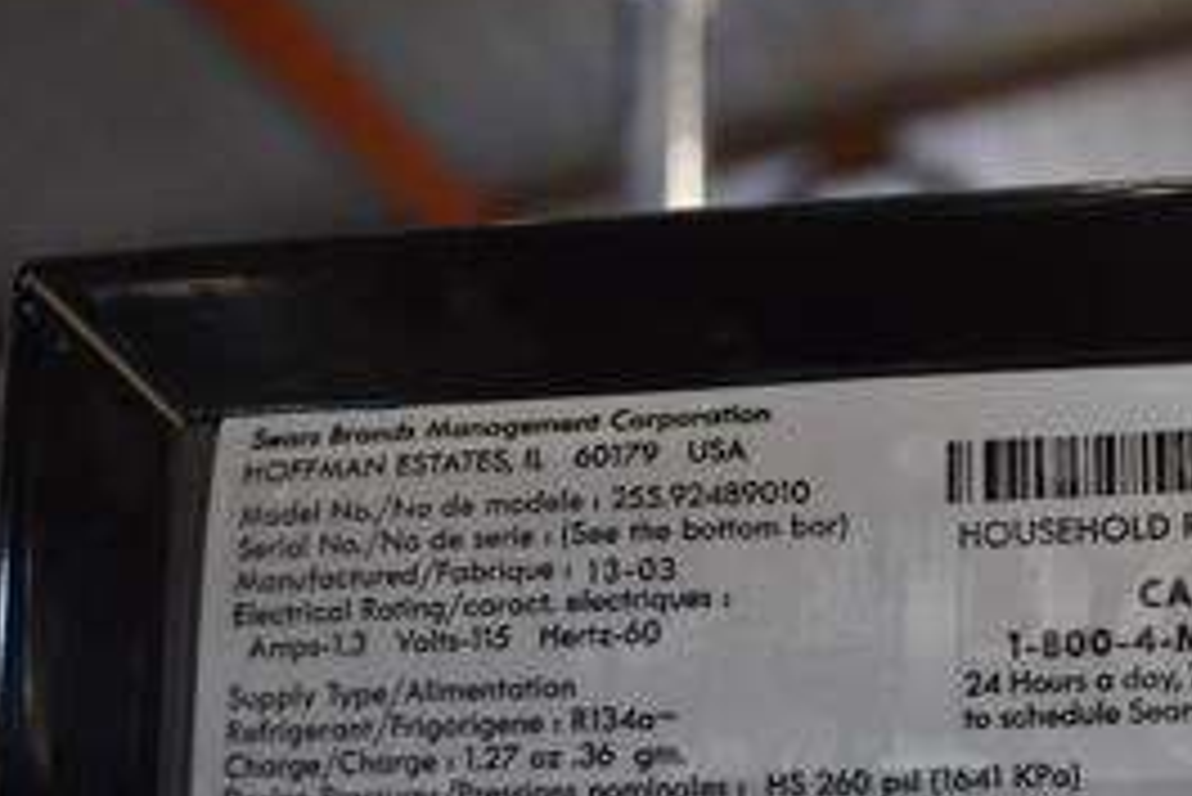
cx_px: 1201
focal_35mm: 69
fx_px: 2286
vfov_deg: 19.6
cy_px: 639
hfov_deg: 27.5
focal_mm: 20
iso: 900
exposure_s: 1/60
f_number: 4
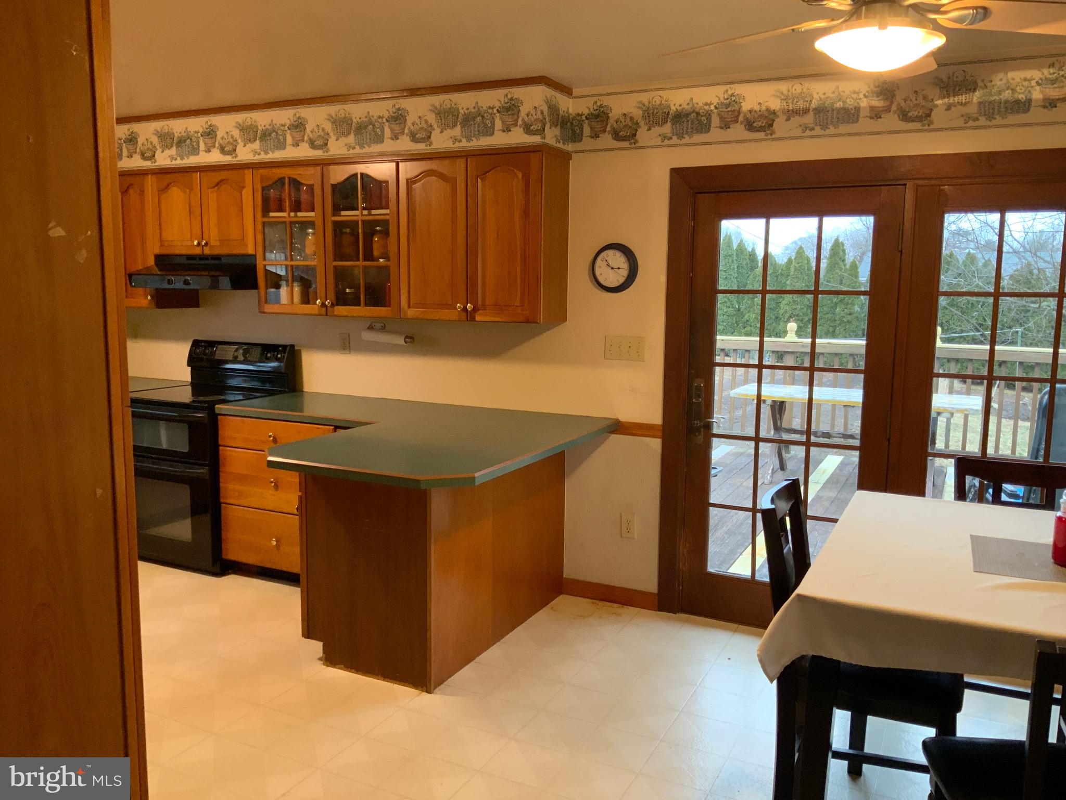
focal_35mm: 29
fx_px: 893
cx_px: 533
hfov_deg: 61.7
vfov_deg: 48.2
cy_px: 400
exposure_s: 1/60
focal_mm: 3
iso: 200
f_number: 1.8
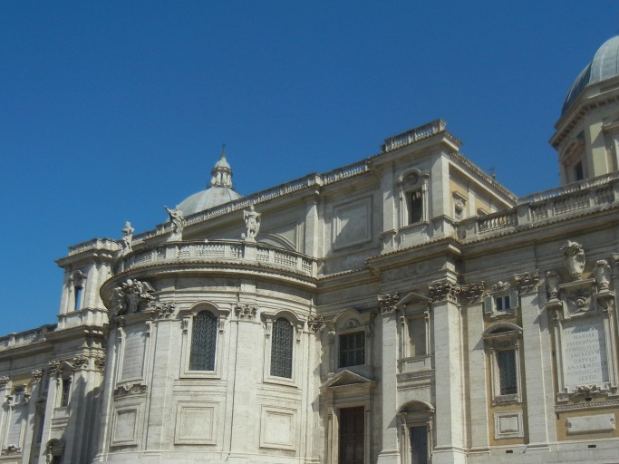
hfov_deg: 42.1
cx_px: 332
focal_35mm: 45
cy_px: 287
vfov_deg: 32.0
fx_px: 805
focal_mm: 5.4
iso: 160
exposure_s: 1/740
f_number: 7
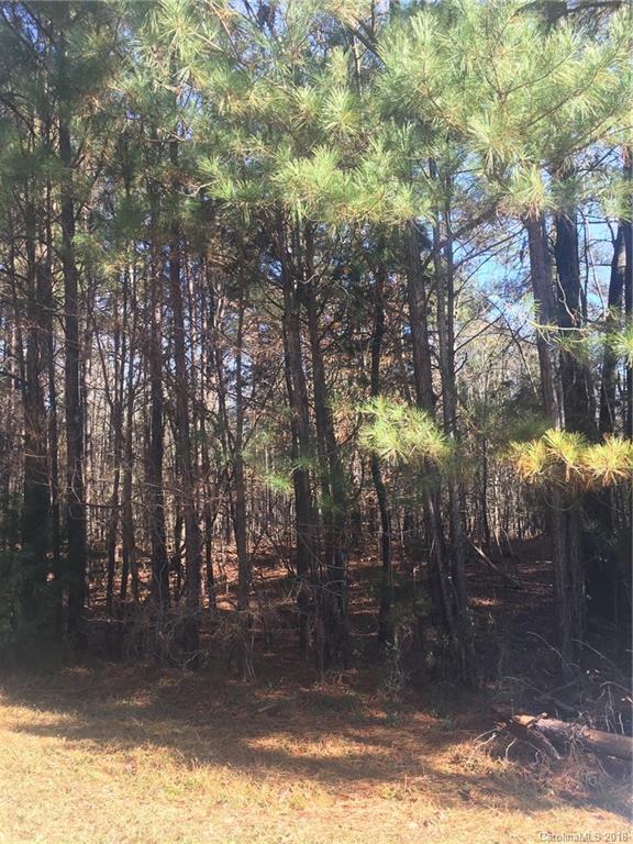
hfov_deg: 48.2
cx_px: 316
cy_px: 422
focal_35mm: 29
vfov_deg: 61.7
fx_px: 707
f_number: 2.2
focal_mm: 4.15
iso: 25
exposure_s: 1/123
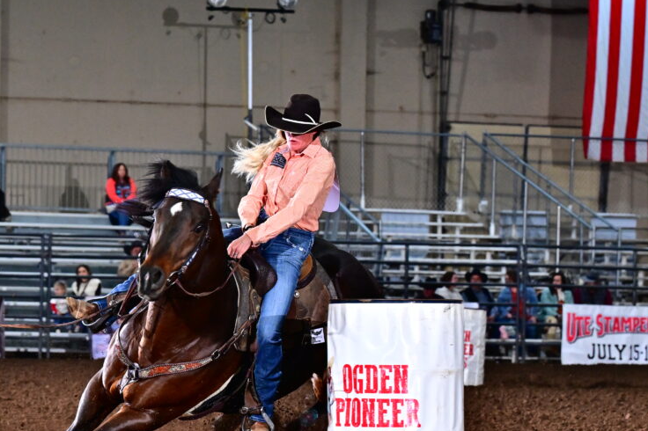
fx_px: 3832
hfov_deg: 9.7
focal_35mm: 213
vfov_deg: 6.4
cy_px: 270
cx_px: 210
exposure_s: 1/250
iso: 1250
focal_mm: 102
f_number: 5.6
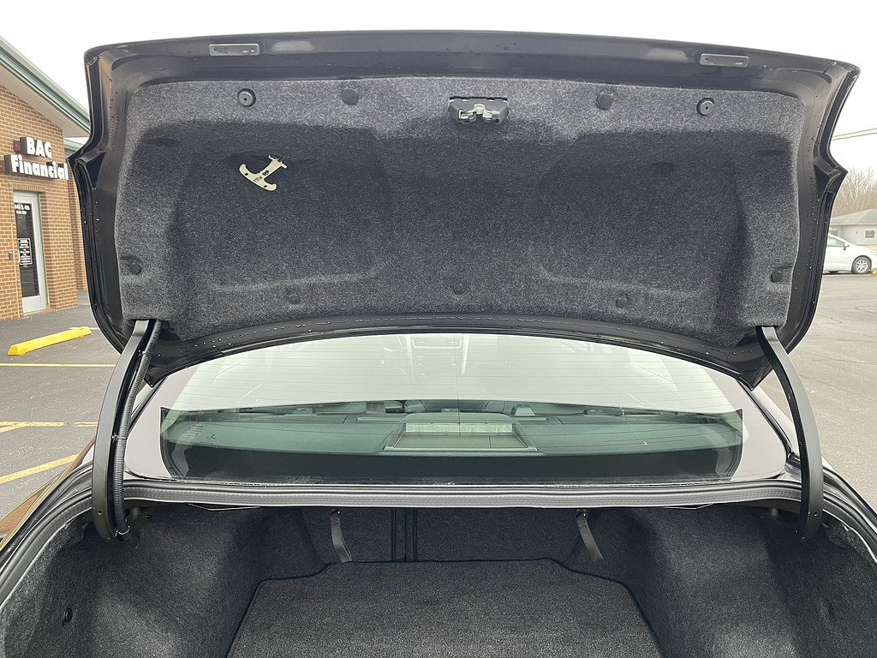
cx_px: 438
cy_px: 329
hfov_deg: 69.4
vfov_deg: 54.9
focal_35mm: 25
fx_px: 633
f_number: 1.6
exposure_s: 1/92
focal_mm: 5.1
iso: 125
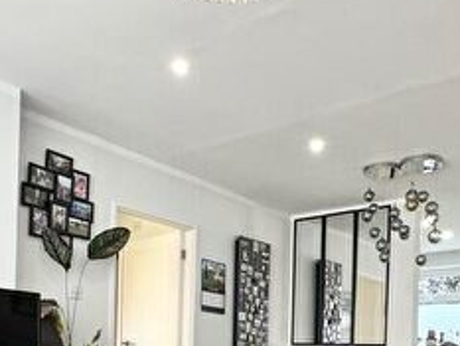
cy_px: 365
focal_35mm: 42
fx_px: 558
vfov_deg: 31.2
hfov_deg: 44.7
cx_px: 245
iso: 320
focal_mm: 2.22
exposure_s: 1/74
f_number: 2.2
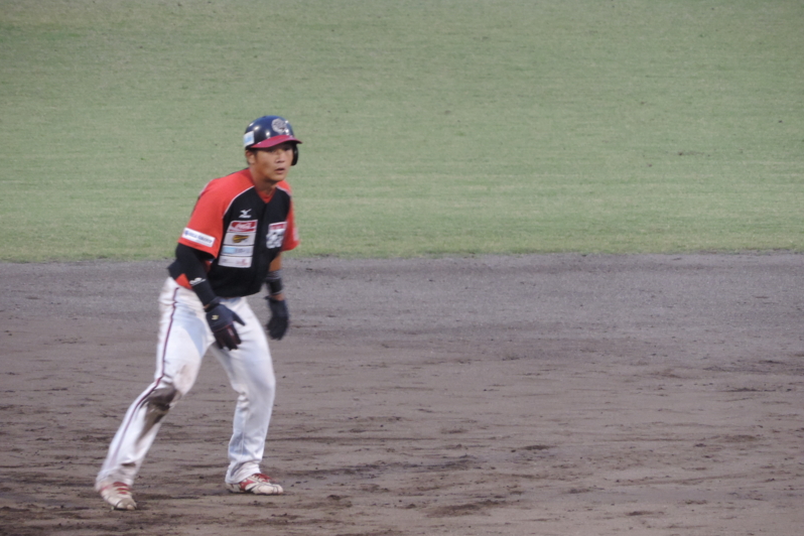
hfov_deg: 2.8
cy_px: 262
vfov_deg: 1.9
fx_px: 16302
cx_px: 402
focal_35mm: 730
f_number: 5
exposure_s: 1/100
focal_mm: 124.8
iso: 640
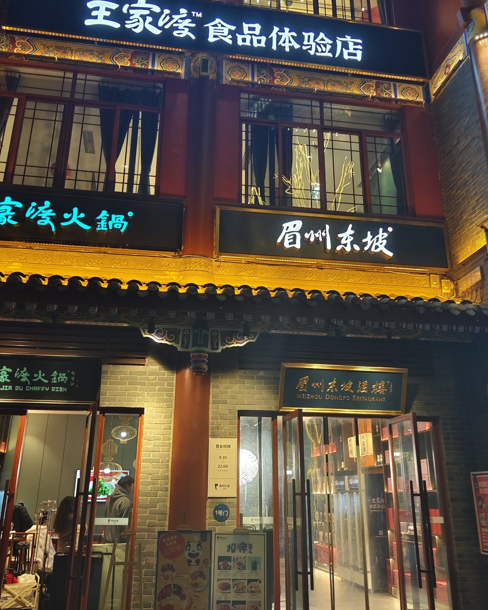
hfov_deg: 44.5
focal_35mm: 33
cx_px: 261
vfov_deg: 53.9
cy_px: 247
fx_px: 596
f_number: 1.75
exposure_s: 1/50.3
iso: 372
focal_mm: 8.67
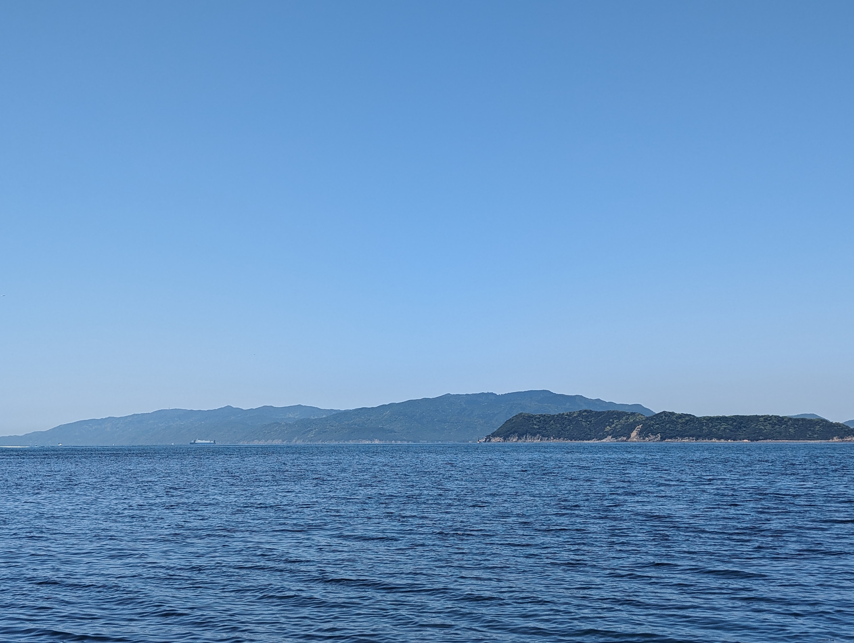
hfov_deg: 38.9
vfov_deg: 29.7
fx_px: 1211
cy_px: 322
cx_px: 427
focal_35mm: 49
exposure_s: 1/1203
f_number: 1.68
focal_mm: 6.9
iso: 21
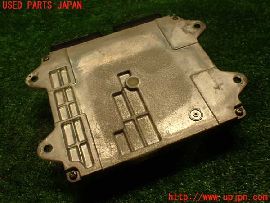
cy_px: 102
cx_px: 135
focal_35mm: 32
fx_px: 250
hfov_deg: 56.8
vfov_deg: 44.2
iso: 200
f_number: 2.4
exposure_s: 1/60
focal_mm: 5.79
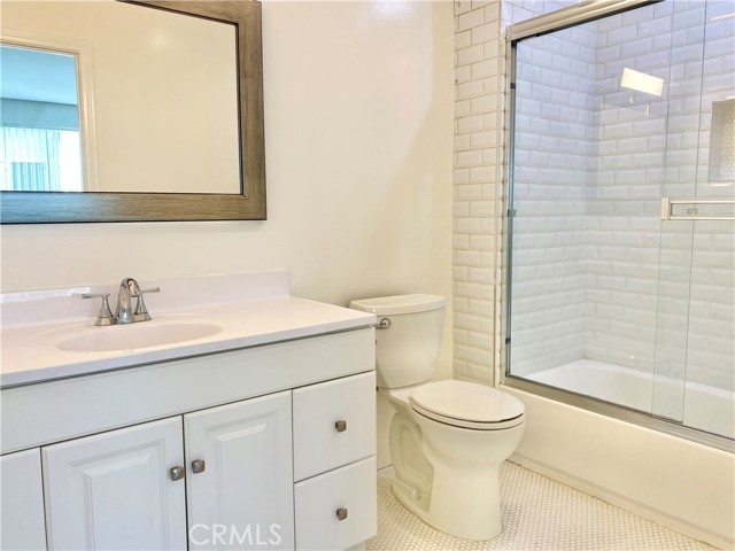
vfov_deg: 53.1
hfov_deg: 67.3
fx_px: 552
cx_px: 368
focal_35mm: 26
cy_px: 276
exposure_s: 1/120
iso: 50
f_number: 1.8
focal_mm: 4.25
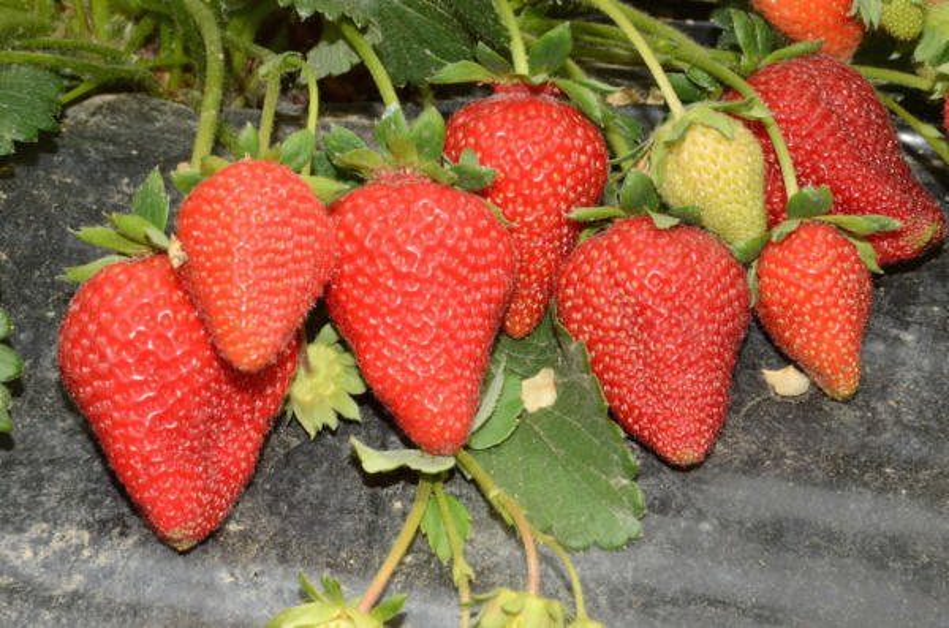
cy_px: 314
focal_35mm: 112
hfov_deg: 18.2
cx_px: 474
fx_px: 2959
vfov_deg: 12.1
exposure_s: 1/125
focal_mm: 75
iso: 640
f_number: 22
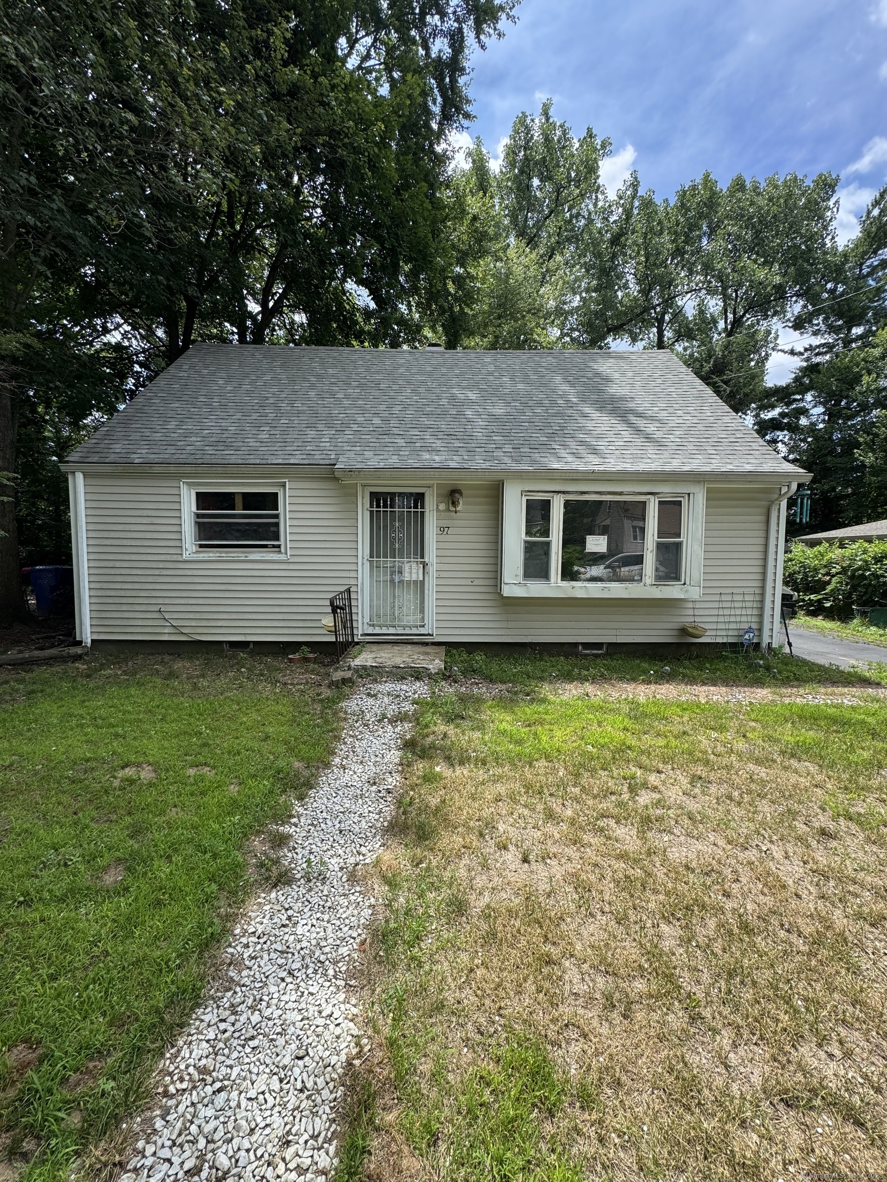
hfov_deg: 85.7
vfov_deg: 102.1
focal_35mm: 14
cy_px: 591
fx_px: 478
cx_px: 444
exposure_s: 1/804
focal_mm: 2.22
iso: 50
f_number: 2.2
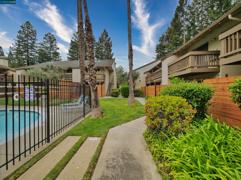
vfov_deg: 85.7
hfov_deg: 102.1
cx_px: 120
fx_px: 97
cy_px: 90
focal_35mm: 14
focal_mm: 7
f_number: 2.8
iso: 500
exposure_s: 1/5000
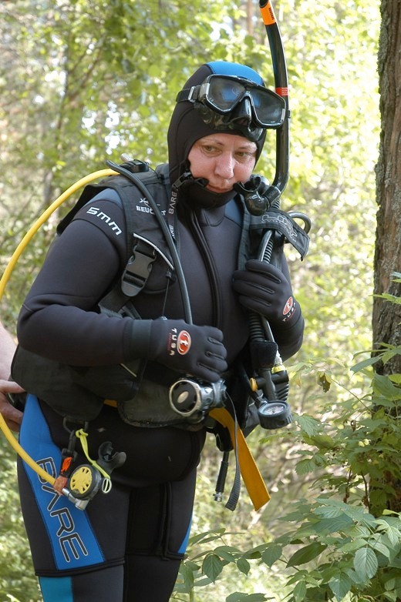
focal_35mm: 75
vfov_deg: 27.0
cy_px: 301
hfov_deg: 18.2
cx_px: 200
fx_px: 1255
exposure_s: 1/80
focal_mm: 50
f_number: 4.5
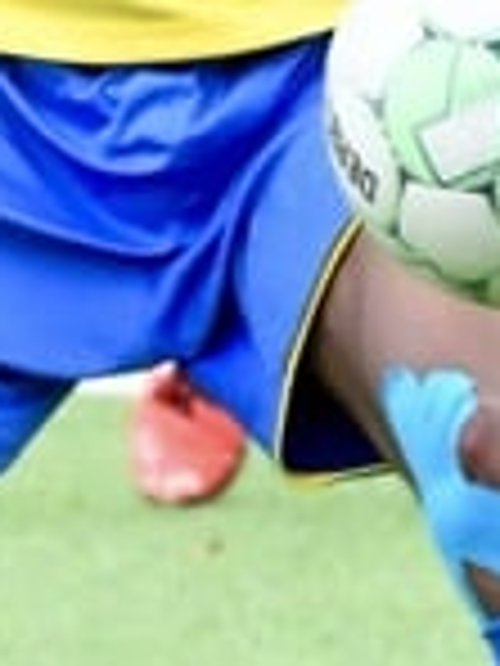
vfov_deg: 1.3
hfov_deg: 1.0
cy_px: -106
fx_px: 28773
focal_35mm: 1494
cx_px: 1631
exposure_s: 1/1600
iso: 6400
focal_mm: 180
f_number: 10
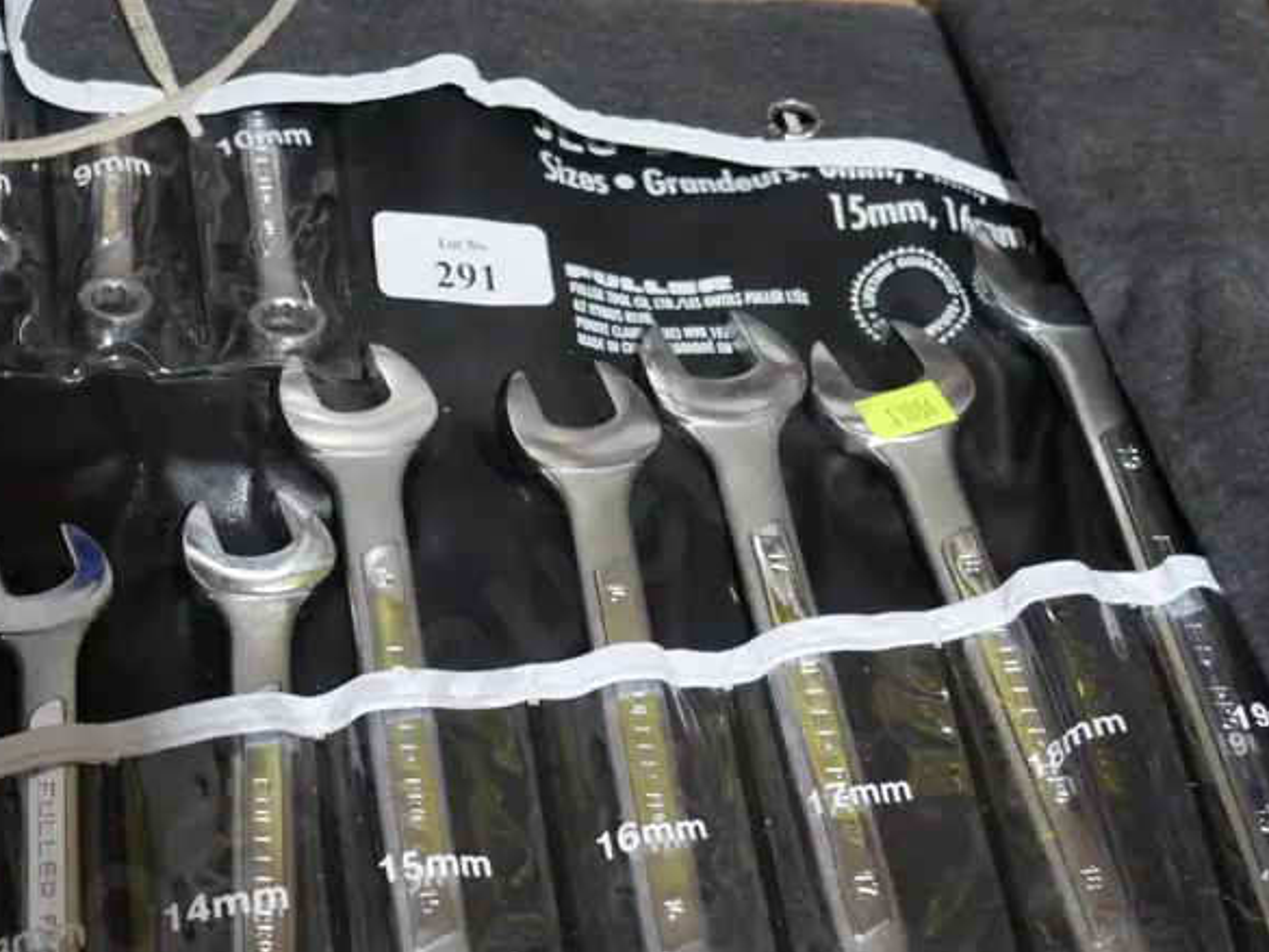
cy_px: 589
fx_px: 2823
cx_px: 560
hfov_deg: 25.3
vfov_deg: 19.1
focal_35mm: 77
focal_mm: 22
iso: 1000
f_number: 4.7
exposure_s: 1/60
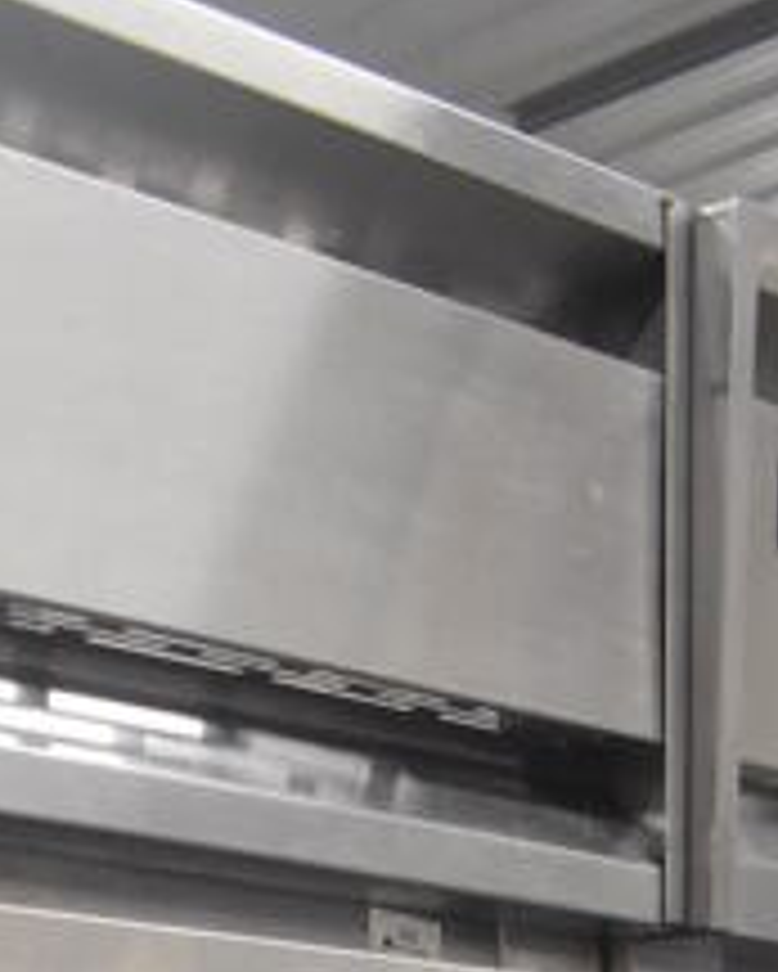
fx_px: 3078
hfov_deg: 14.2
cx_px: -4
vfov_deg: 14.4
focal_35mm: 107
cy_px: 2027
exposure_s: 1/125
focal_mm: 18
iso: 2200
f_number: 3.5
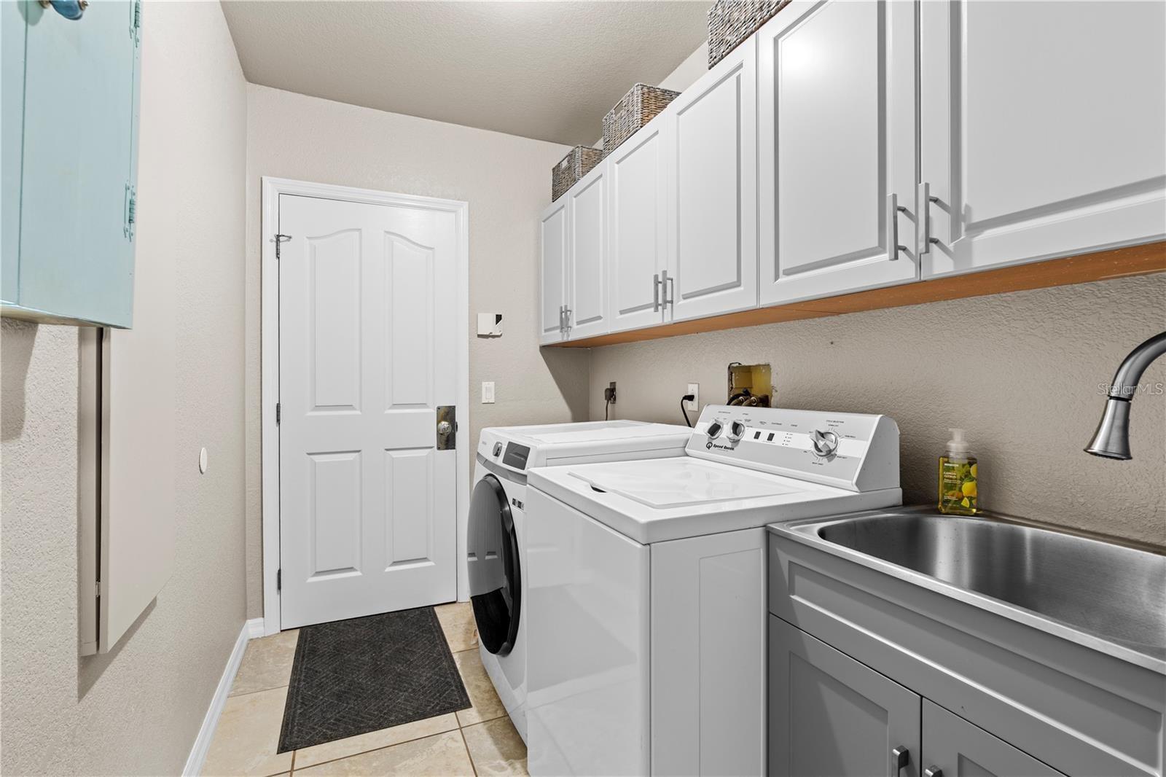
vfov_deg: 72.0
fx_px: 534
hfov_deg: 95.0
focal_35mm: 16
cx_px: 583
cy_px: 388
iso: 100
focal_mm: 16.5
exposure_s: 6
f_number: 8
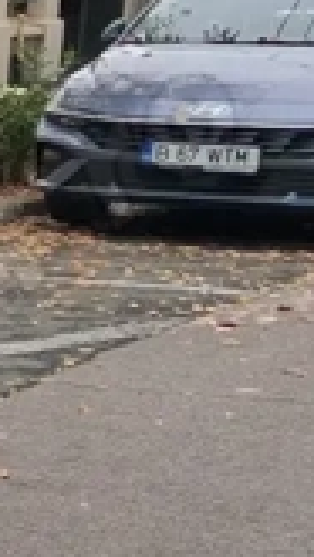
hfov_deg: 5.2
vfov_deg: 12.1
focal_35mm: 178
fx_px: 2631
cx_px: -1313
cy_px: 402
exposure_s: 1/125
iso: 25
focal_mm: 4
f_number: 1.8
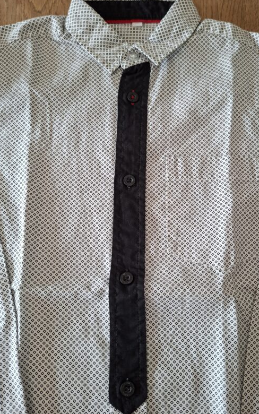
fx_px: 282
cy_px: 207
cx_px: 145
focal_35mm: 25
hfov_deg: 49.2
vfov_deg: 72.5
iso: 320
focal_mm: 5.54
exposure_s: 1/100
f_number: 1.8
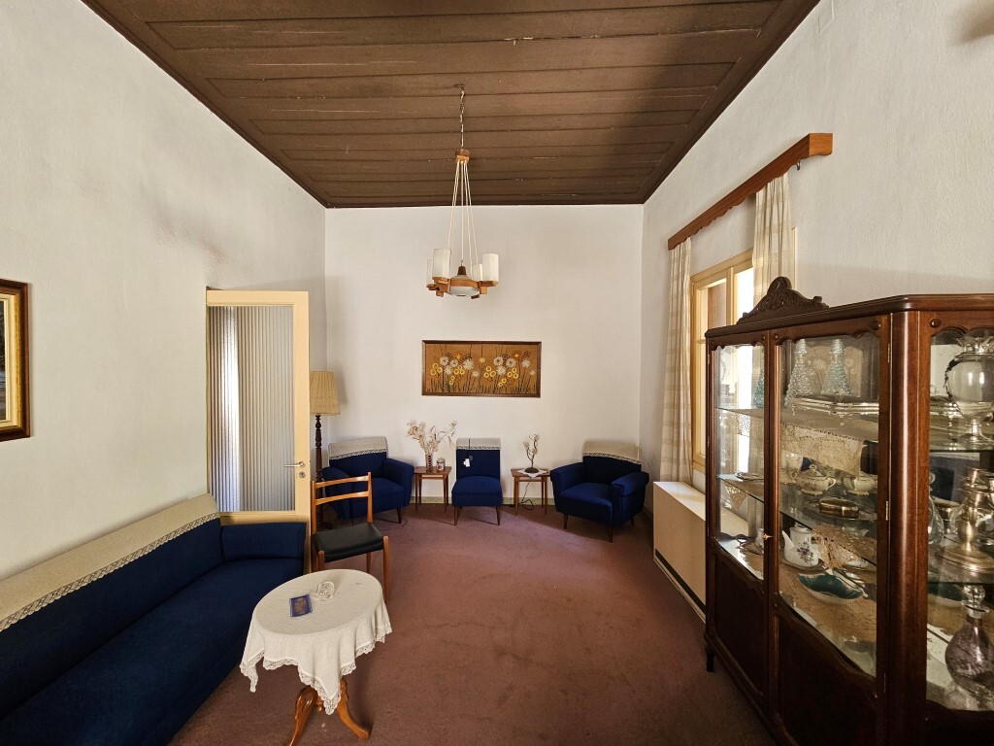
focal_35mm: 13
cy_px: 373
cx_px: 497
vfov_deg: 89.9
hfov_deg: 106.2
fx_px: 373
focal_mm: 2.2
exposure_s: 1/50
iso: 320
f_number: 2.2
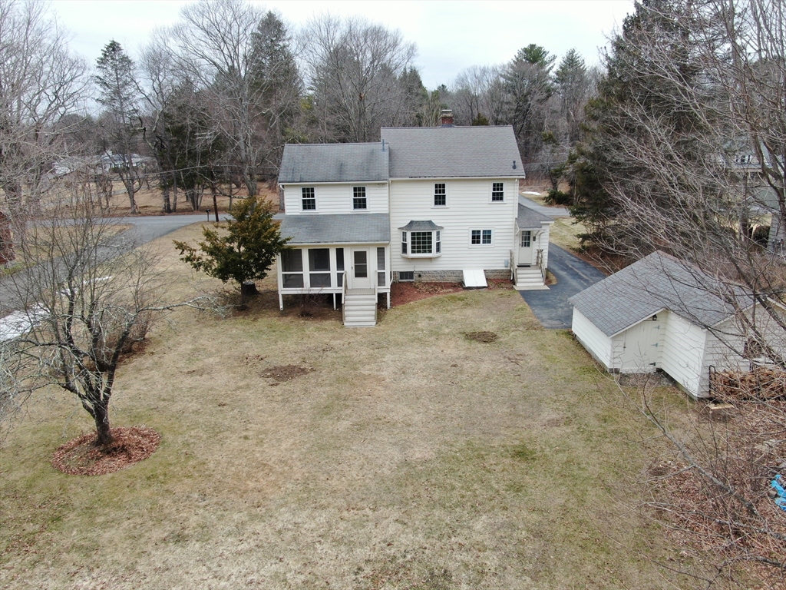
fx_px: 568
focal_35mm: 25
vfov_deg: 54.9
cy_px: 295
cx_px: 393
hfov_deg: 69.4
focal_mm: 4.48
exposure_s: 1/200
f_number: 2.8
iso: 100
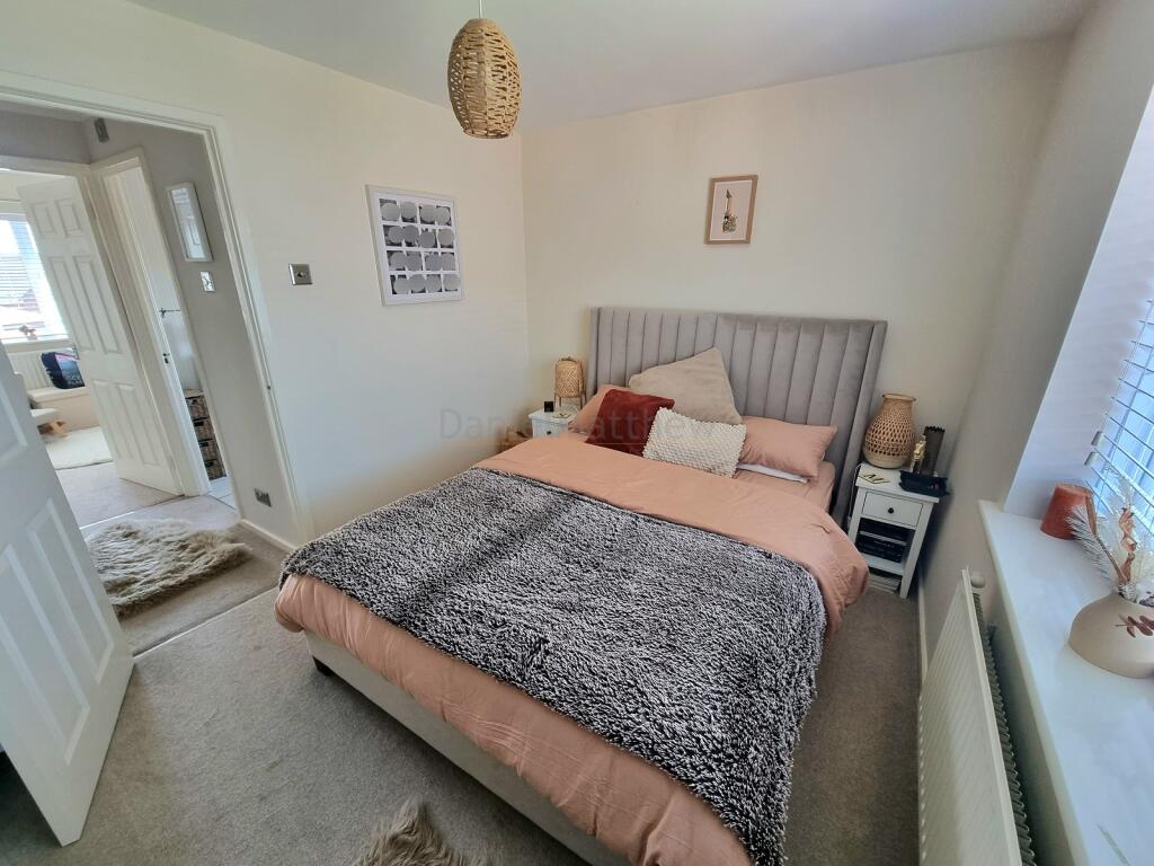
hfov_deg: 106.2
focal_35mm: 13
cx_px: 577
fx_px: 433
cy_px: 433
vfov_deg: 89.9
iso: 160
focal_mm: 2.2
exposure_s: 1/60.2
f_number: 2.2
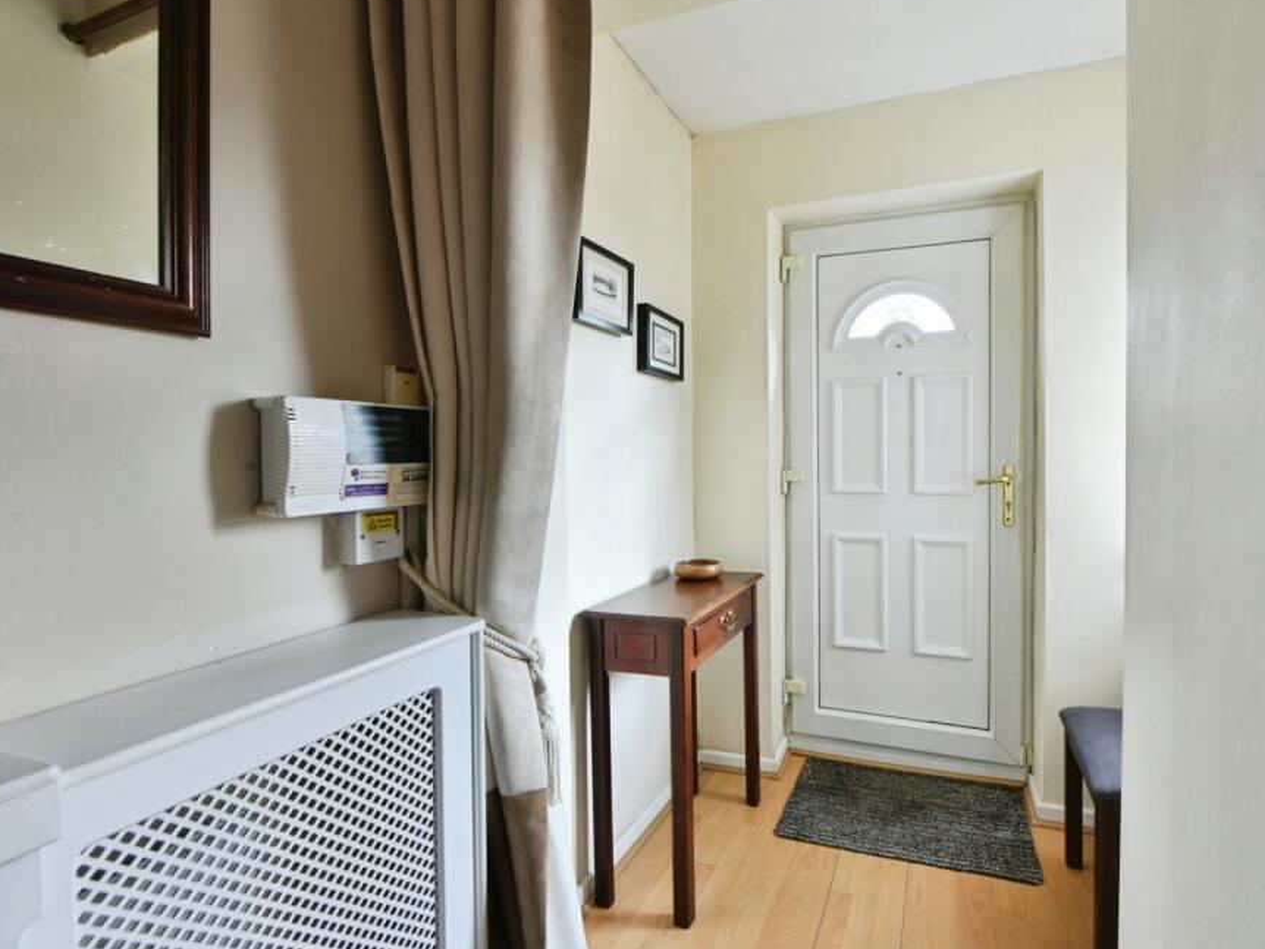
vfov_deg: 78.1
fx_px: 585
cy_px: 480
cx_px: 738
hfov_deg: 93.6
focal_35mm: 16
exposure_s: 1/15
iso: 800
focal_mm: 14
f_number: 11
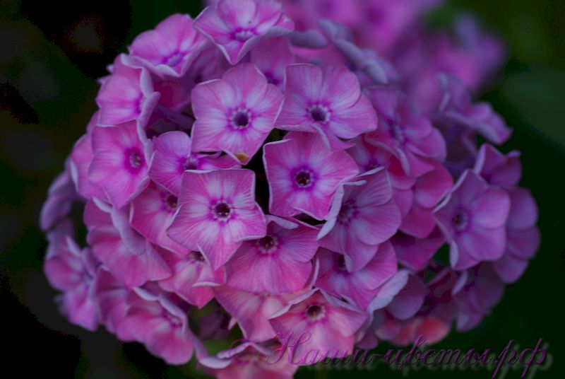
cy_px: 190
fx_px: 2358
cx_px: 282
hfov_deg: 13.7
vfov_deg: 9.2
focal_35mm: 150
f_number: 4.5
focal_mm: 100
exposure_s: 1/180
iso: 100
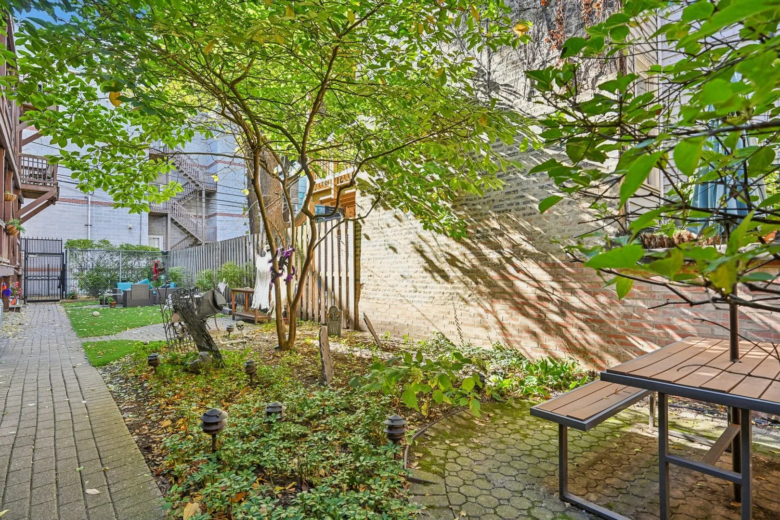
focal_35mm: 18
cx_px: 390
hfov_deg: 90.0
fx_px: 390
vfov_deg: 67.4
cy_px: 260
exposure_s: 1/125
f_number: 8
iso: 800
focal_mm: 18
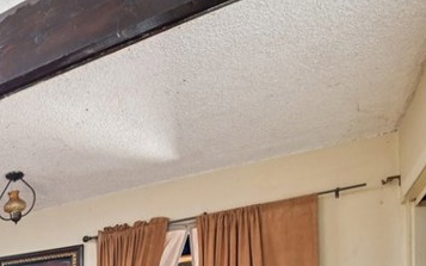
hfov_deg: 39.1
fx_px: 441
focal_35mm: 38
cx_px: -74
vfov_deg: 27.4
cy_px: 355
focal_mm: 13
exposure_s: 1.3
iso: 250
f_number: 8
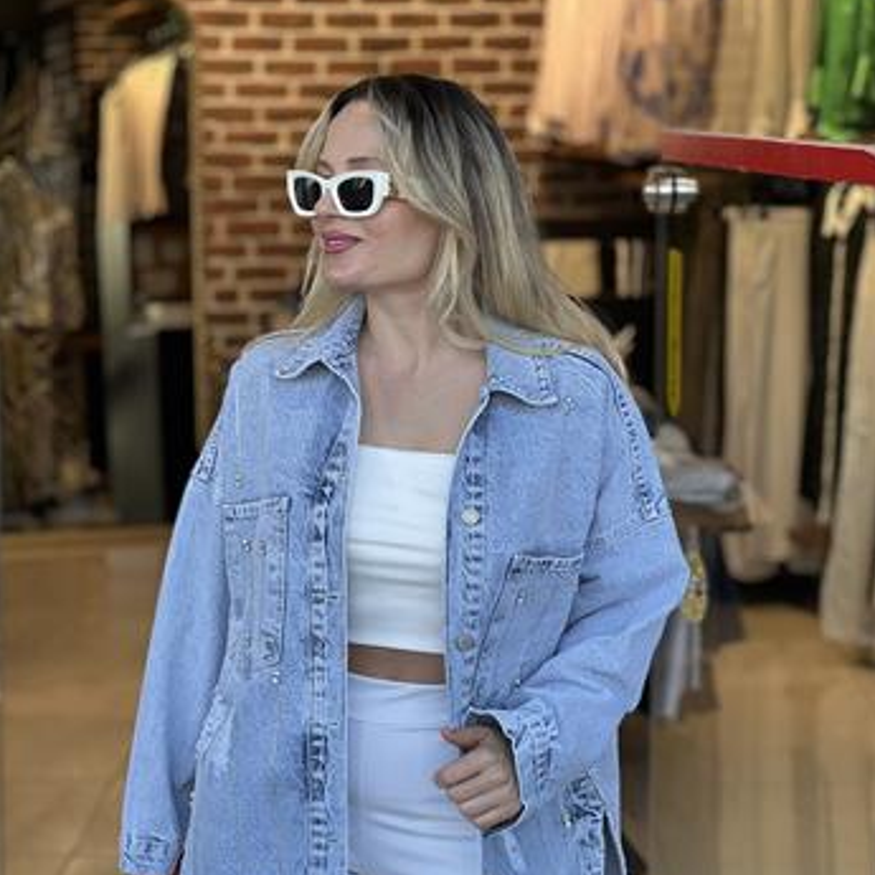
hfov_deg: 18.9
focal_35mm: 92
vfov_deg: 18.9
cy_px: 520
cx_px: 436
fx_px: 2631
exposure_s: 1/100
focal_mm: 9
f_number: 2.8
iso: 40
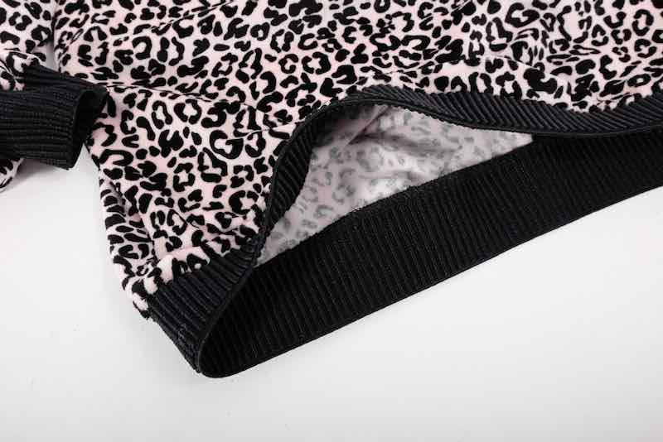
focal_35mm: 29
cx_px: 332
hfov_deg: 63.6
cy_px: 221
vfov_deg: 45.0
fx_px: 534
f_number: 11
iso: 400
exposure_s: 1/180
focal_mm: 19.2
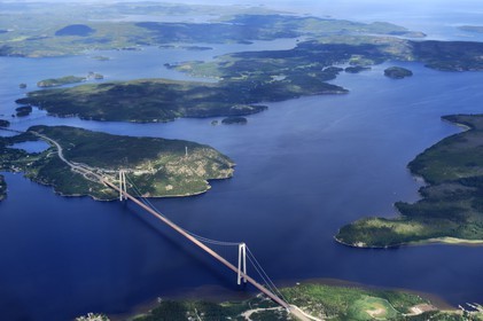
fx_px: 563
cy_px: 160
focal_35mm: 42
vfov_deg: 31.8
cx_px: 242
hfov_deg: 46.4
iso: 100
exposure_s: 1/2000
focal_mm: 28
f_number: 2.8
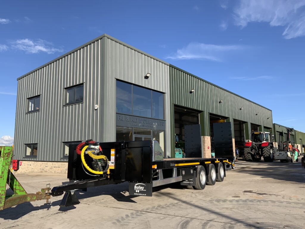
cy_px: 114
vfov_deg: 48.2
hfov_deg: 61.7
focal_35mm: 29
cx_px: 152
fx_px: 256
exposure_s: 1/1626
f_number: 1.8
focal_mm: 3
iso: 16
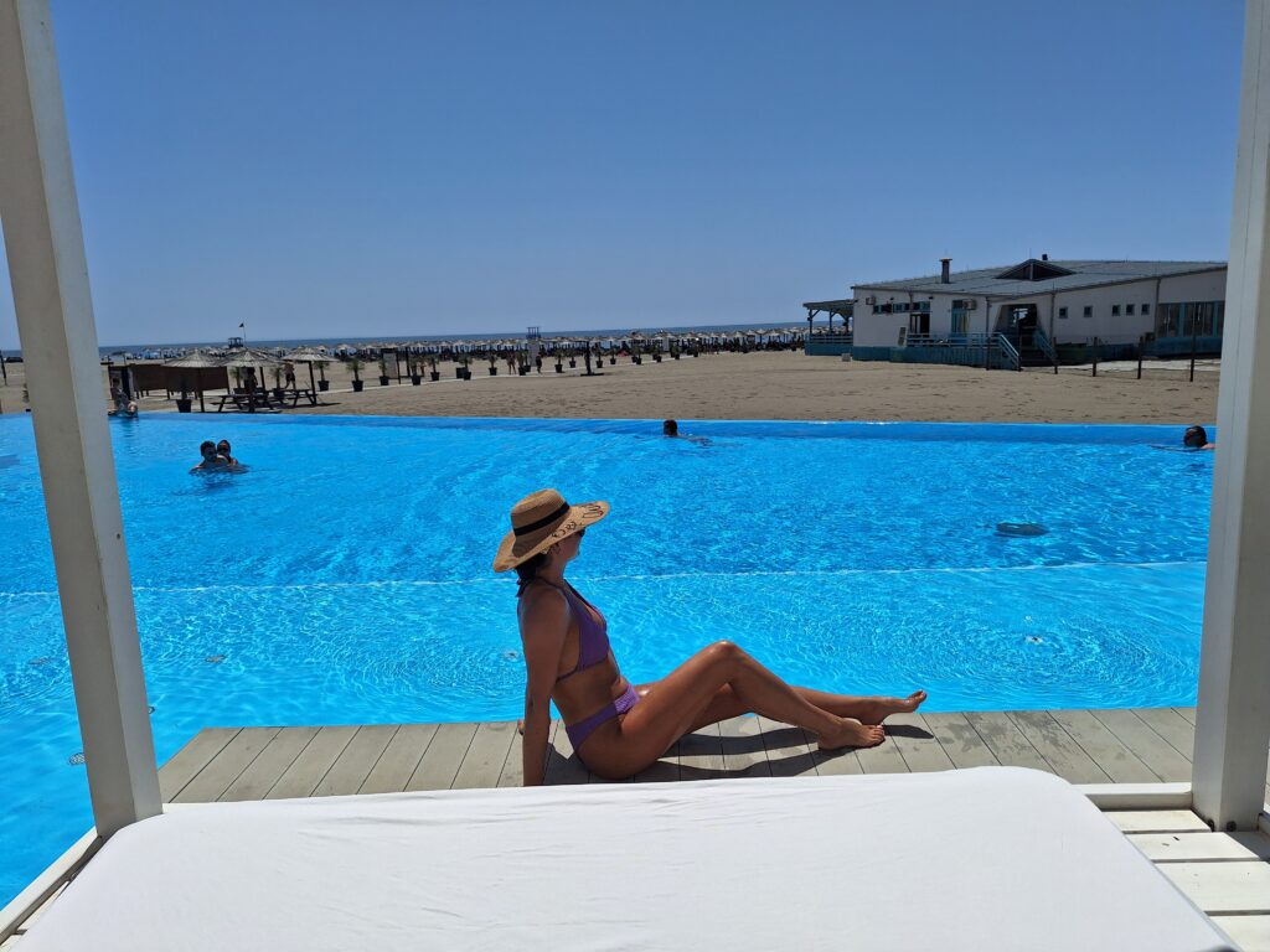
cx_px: 635
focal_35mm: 23
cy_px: 476
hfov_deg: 73.9
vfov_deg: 58.9
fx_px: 844
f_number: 1.8
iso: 40
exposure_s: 1/7194
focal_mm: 5.54
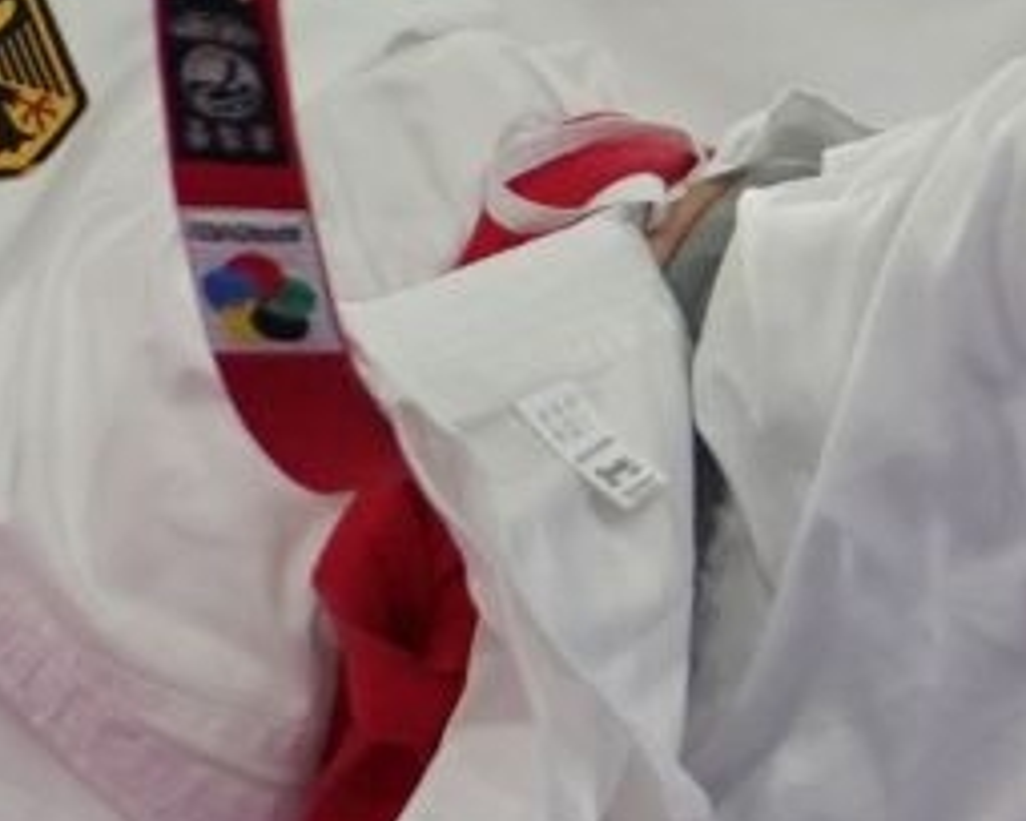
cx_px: 676
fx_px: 51561
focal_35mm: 1698
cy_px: 40
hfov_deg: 1.1
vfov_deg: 0.9
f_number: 2.8
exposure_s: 1/1000
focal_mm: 171
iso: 1250
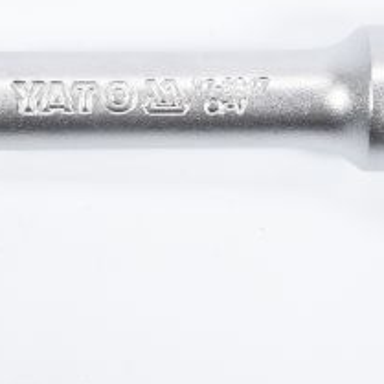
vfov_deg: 10.9
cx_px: 198
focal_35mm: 160
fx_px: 2008
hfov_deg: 10.9
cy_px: 108
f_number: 14
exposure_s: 1/125
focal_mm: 48
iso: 250
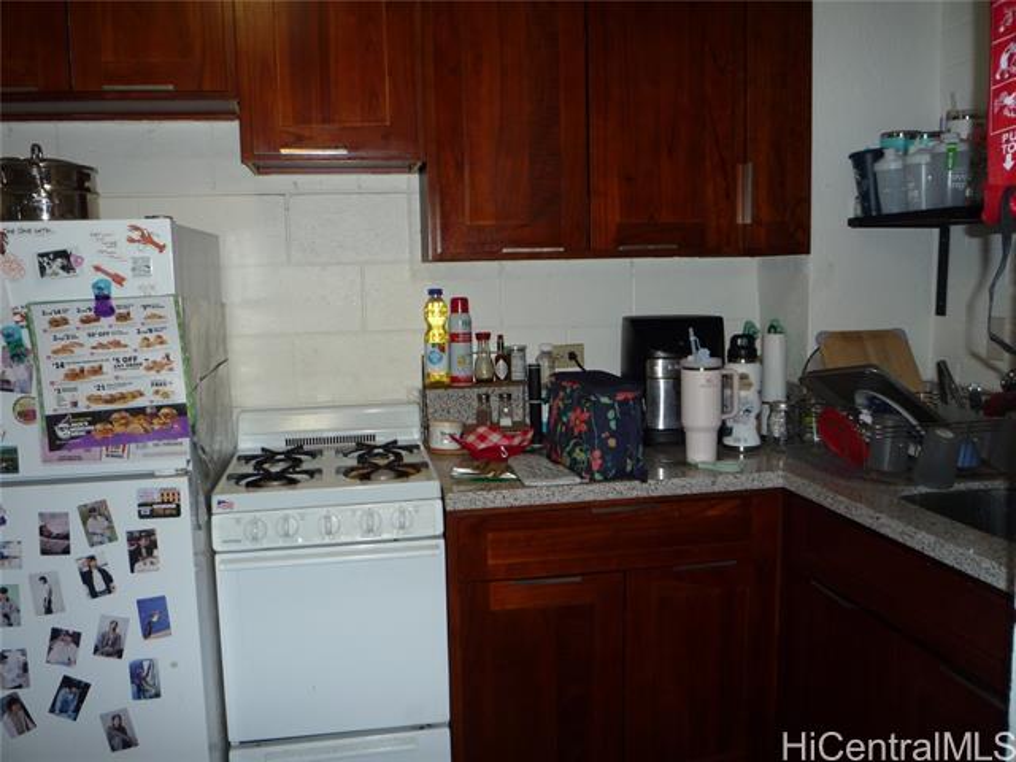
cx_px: 508
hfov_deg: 60.0
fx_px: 881
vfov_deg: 46.8
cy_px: 381
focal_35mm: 30
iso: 100
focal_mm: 5.2
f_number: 3.3
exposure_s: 1/30
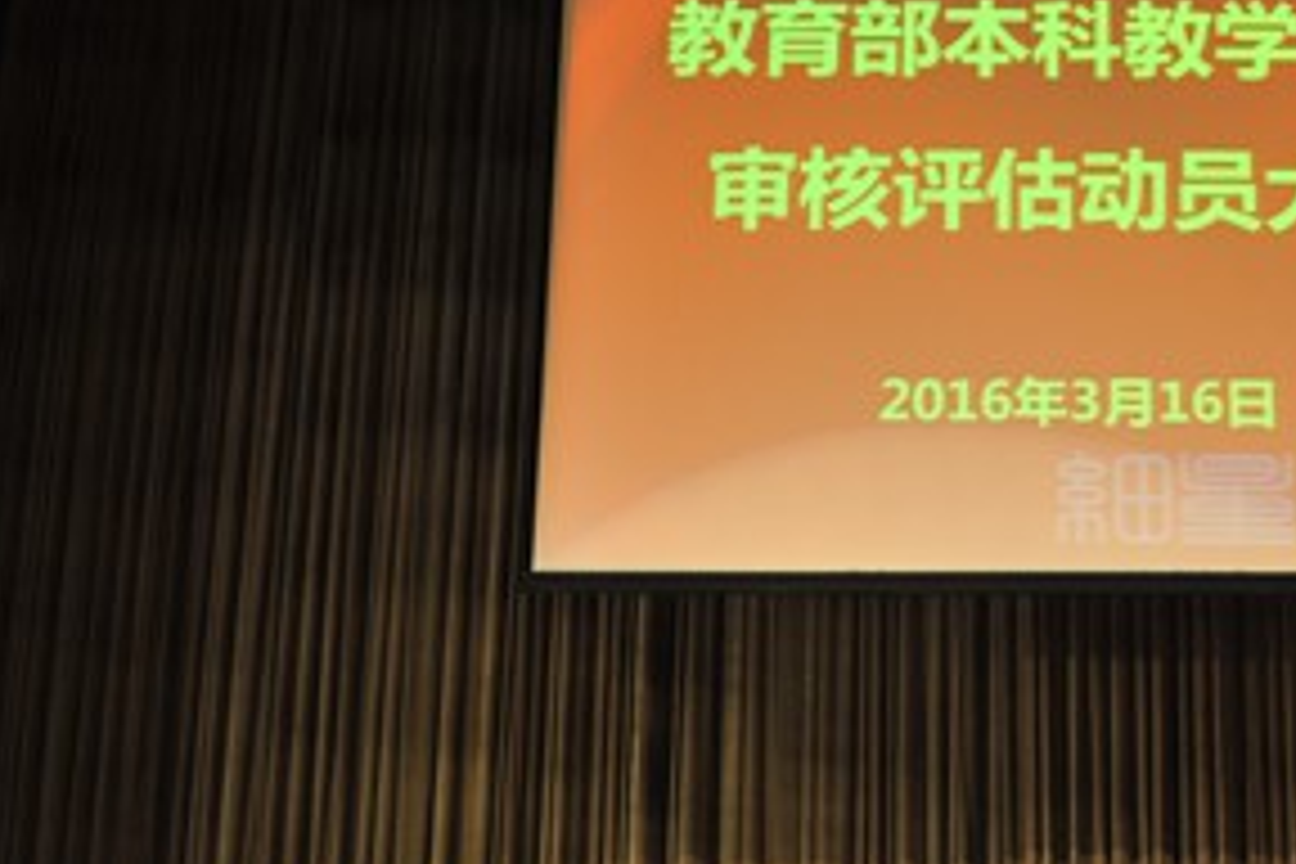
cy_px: 745
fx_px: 1800
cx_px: 1022
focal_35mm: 50
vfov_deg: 26.3
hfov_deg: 38.2
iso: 1000
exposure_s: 1/60
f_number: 3.2
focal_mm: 24
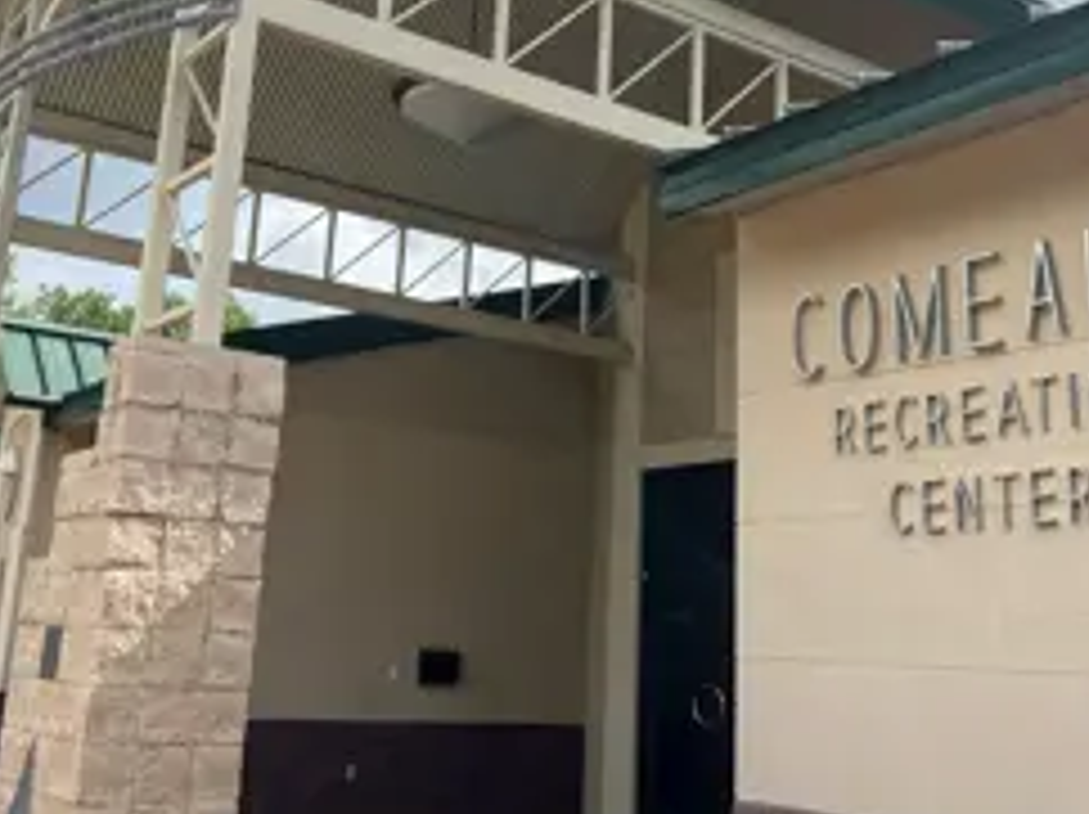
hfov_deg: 43.9
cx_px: 558
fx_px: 1351
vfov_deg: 33.2
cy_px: 256
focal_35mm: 43
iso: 50
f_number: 1.5
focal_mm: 5.7
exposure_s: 1/4274
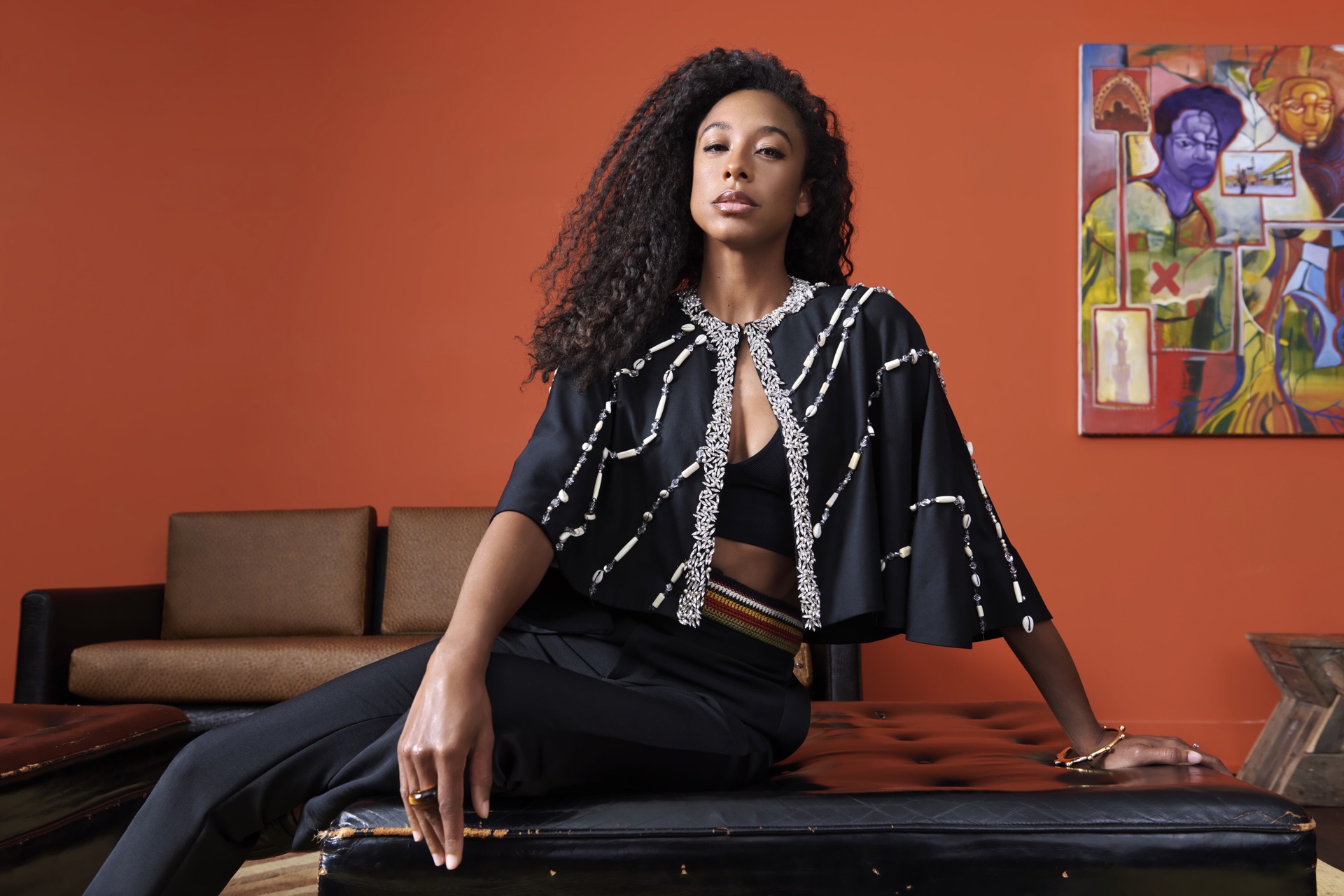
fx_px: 1269
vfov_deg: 38.9
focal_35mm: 34
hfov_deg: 55.8
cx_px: 672
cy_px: 448
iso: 400
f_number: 6.3
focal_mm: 34
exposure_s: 1/125
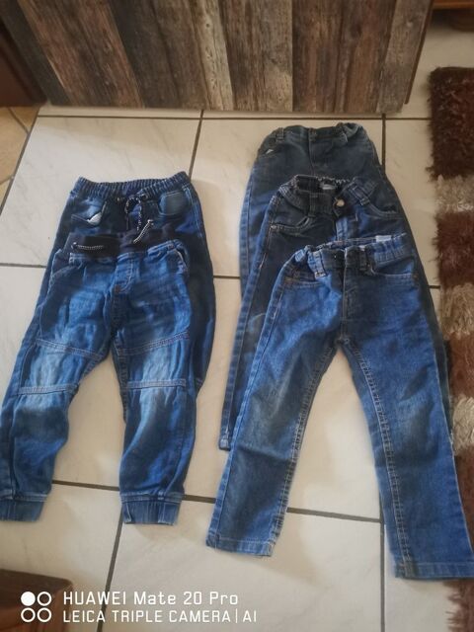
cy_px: 316
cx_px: 237
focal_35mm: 27
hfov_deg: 51.4
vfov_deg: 65.3
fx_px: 493
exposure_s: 1/16.7
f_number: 1.8
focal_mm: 5.58
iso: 2500
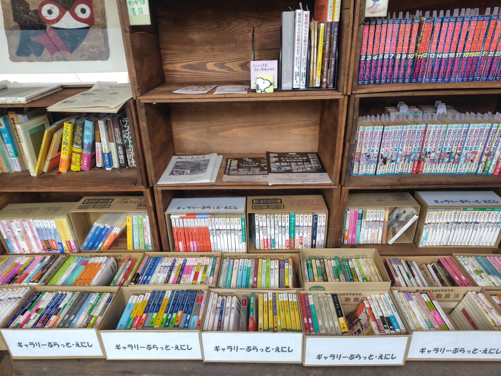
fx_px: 333
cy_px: 188
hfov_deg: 73.9
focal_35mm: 23
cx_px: 250
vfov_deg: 58.9
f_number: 1.9
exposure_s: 1/100
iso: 184
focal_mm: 5.6
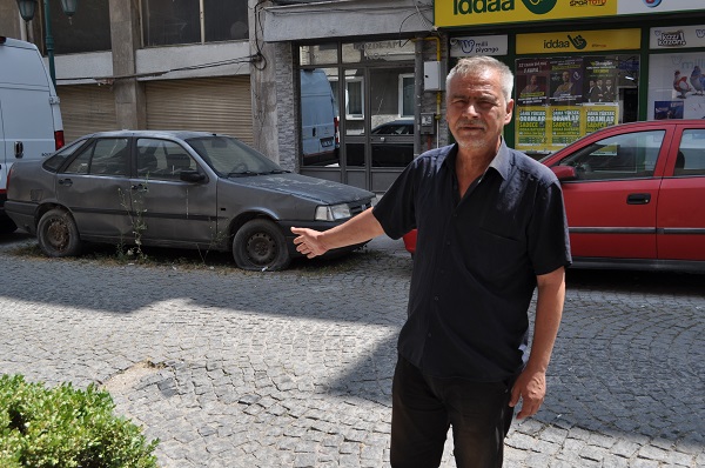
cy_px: 234
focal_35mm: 36
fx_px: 704
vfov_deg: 36.8
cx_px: 352
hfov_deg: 53.2
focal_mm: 24
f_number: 8
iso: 200
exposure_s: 1/250
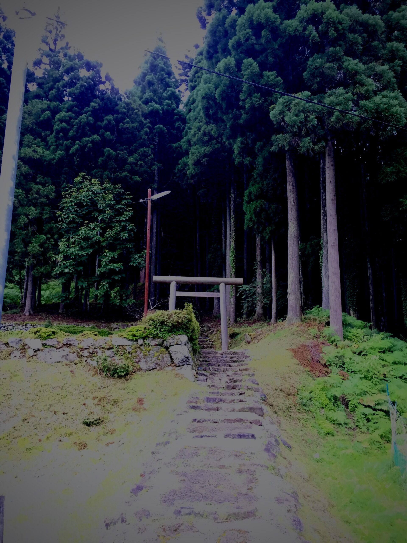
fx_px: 455
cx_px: 204
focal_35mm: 29
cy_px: 272
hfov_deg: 48.2
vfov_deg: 61.7
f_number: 2.2
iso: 40
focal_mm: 4.15
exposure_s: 1/30
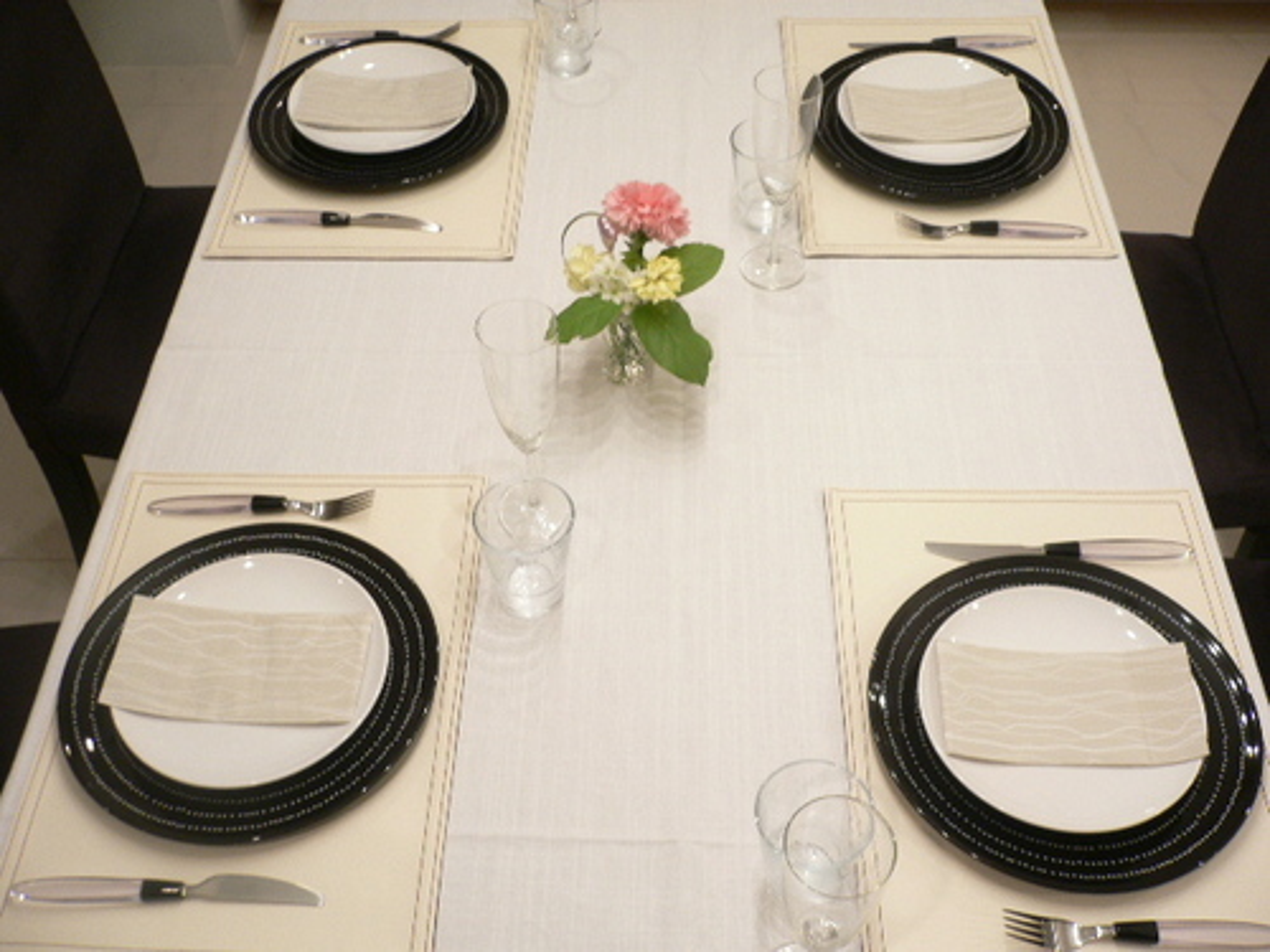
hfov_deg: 52.6
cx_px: 635
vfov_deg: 40.7
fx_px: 1284
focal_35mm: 35
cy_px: 476
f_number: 2.8
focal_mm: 5.8
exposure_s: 1/13
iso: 100
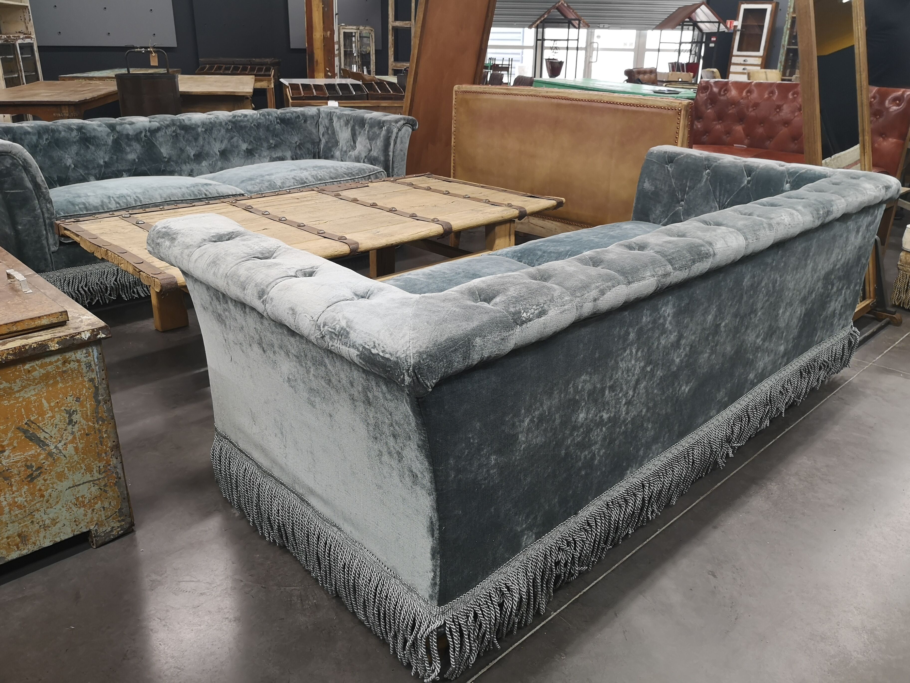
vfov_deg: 51.4
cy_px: 342
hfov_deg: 65.3
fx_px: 710
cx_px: 455
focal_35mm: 27
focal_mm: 5.58
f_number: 1.8
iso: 125
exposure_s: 1/50
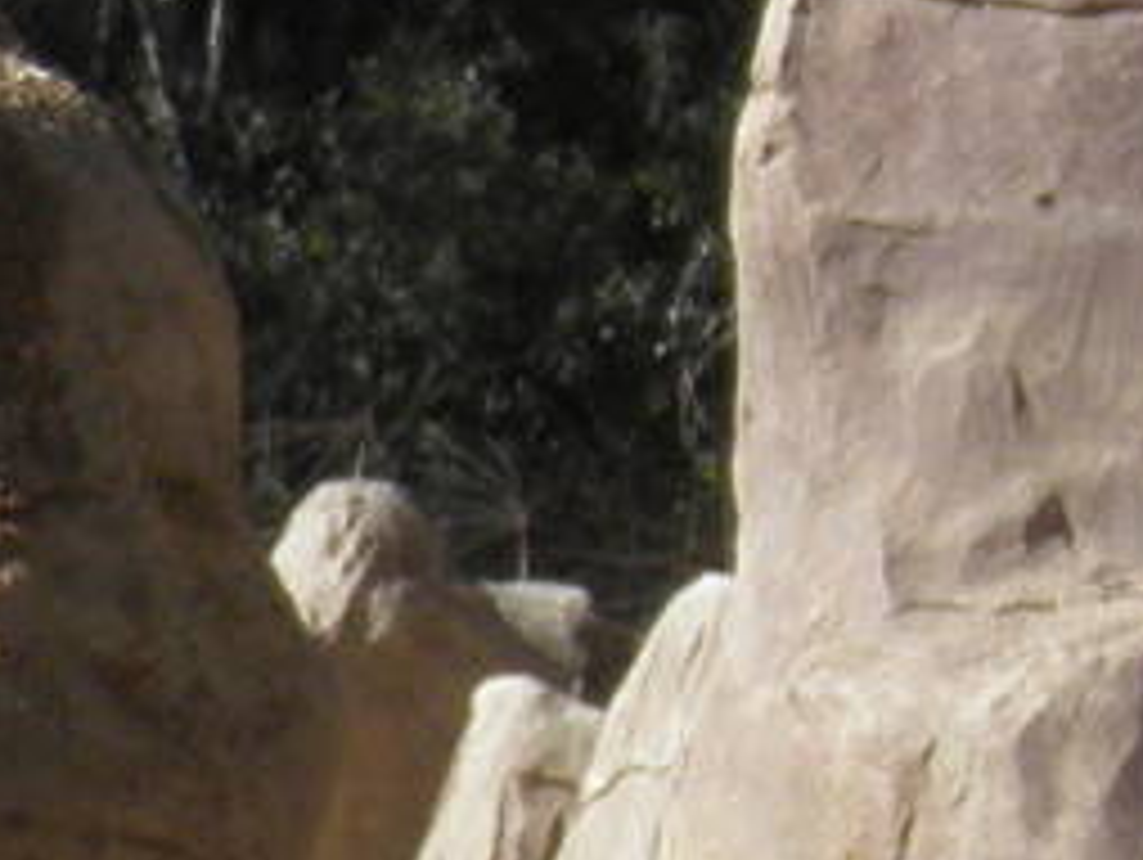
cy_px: 1774
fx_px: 33712
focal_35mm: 1020
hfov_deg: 1.9
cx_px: -1674
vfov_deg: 1.5
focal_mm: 29.2
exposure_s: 1/200
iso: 50
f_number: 5.7
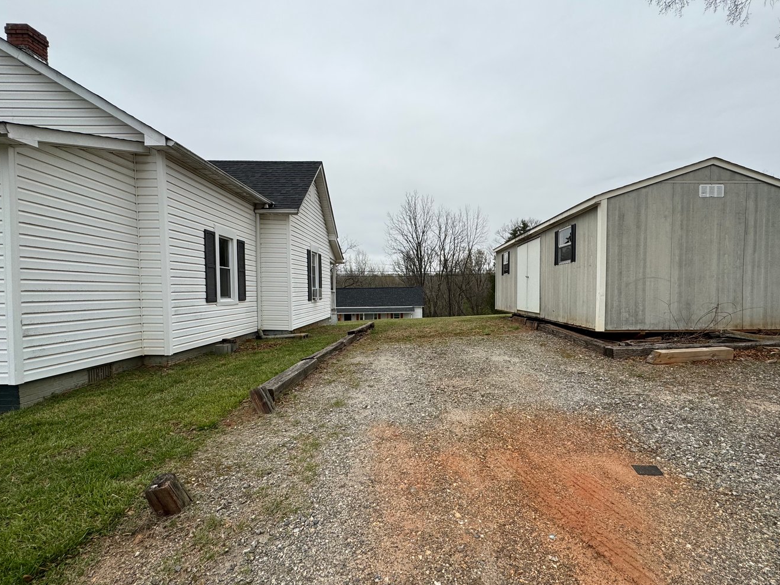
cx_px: 419
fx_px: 361
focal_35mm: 16
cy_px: 306
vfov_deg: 78.1
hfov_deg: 94.3
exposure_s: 1/453
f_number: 2.2
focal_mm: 2.22
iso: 40
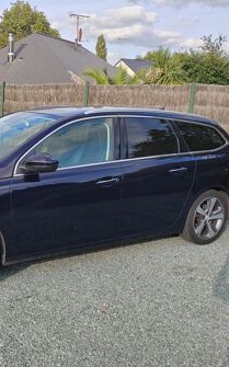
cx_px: 60
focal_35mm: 41
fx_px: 410
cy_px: 195
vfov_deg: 48.2
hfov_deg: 30.7
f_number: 1.9
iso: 100
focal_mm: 5.52
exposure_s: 1/1000
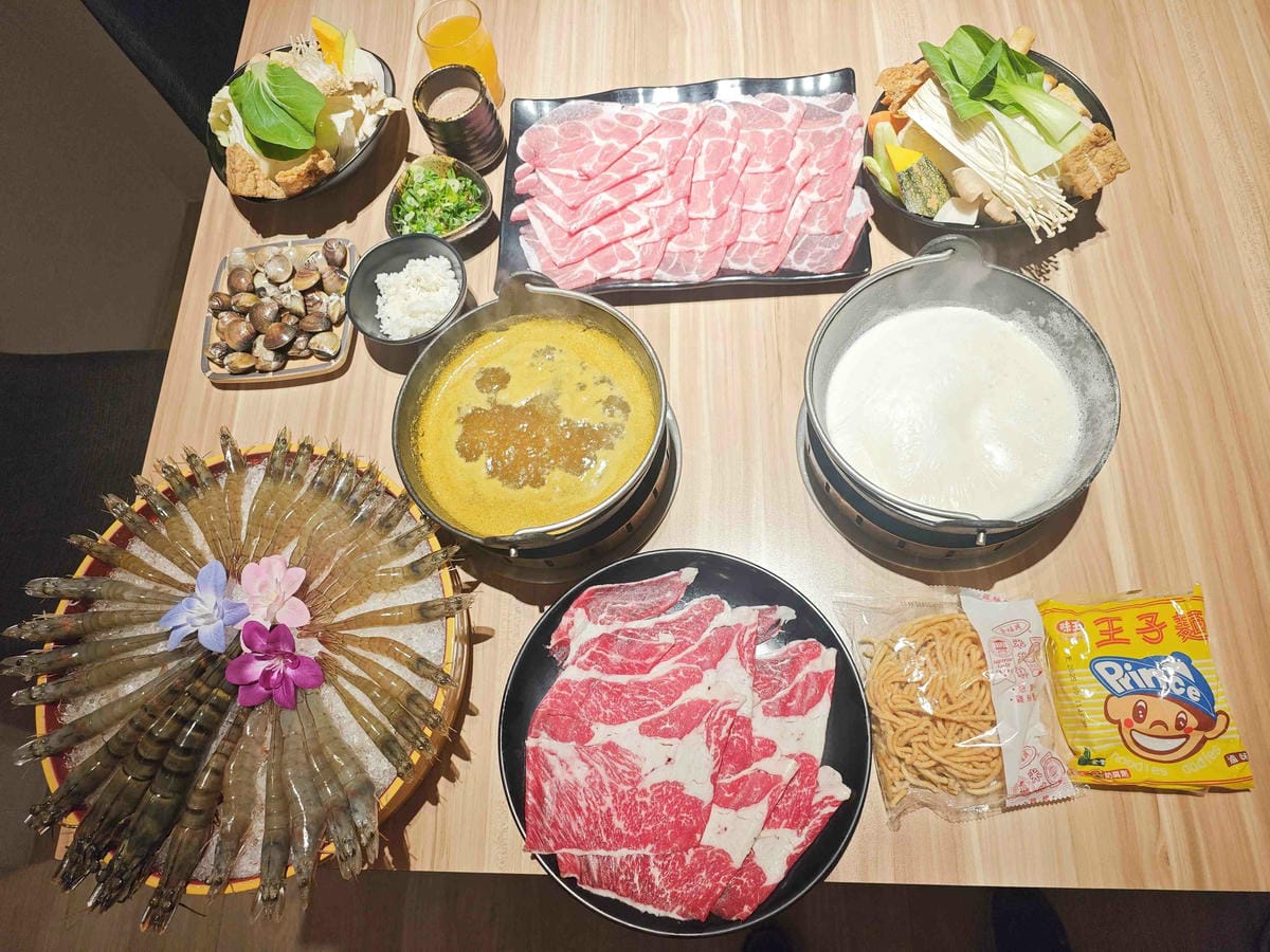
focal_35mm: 23
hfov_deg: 73.9
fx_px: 844
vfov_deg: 58.9
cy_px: 476
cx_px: 635
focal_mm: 8.72
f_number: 2
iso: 160
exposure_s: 1/120
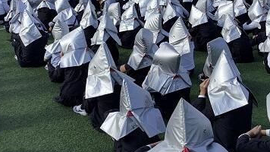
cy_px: 21
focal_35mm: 57
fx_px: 408
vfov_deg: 20.7
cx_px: 158
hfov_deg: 36.5
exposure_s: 1/1314
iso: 25
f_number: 2.4
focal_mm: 3.3
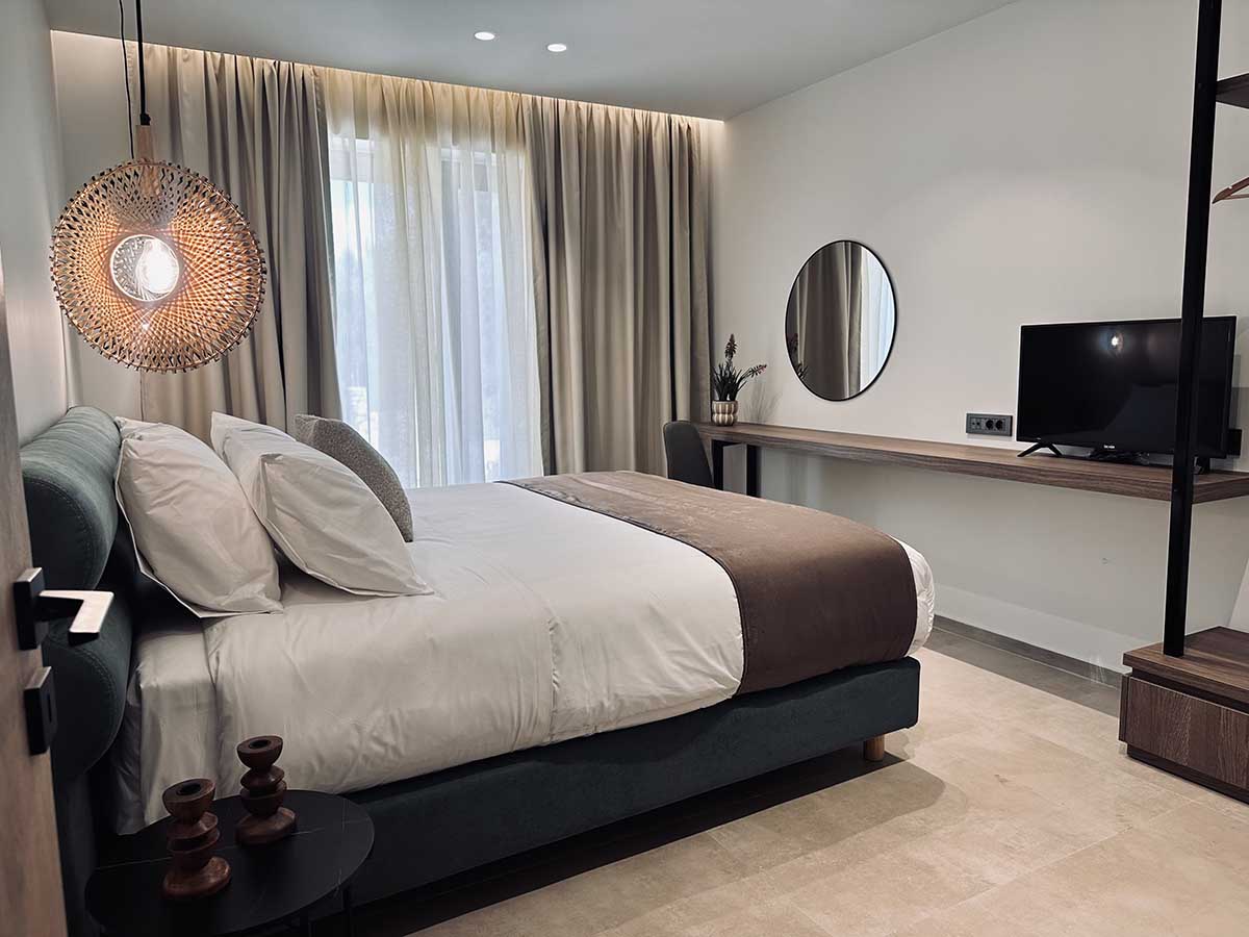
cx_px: 624
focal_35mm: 24
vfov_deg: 56.8
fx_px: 866
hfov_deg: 71.6
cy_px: 468
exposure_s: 1/100
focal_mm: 6.86
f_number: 1.78
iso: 80
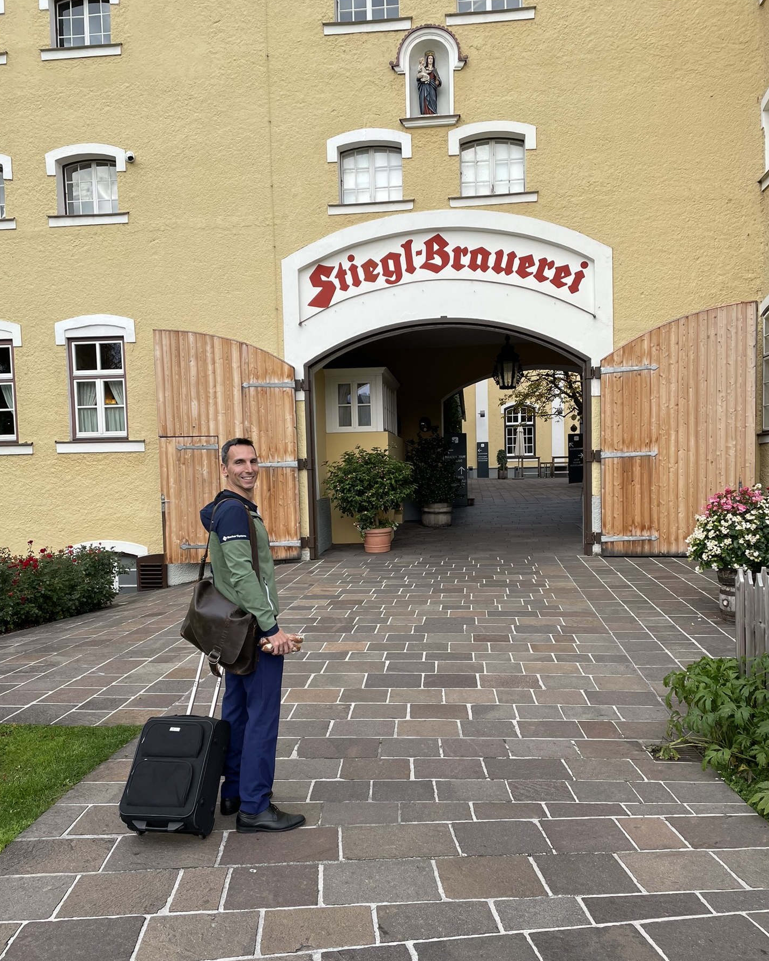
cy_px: 533
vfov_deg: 60.3
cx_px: 388
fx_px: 825
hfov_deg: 50.0
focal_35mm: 29
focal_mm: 4.2
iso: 32
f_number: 1.6
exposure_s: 1/1261
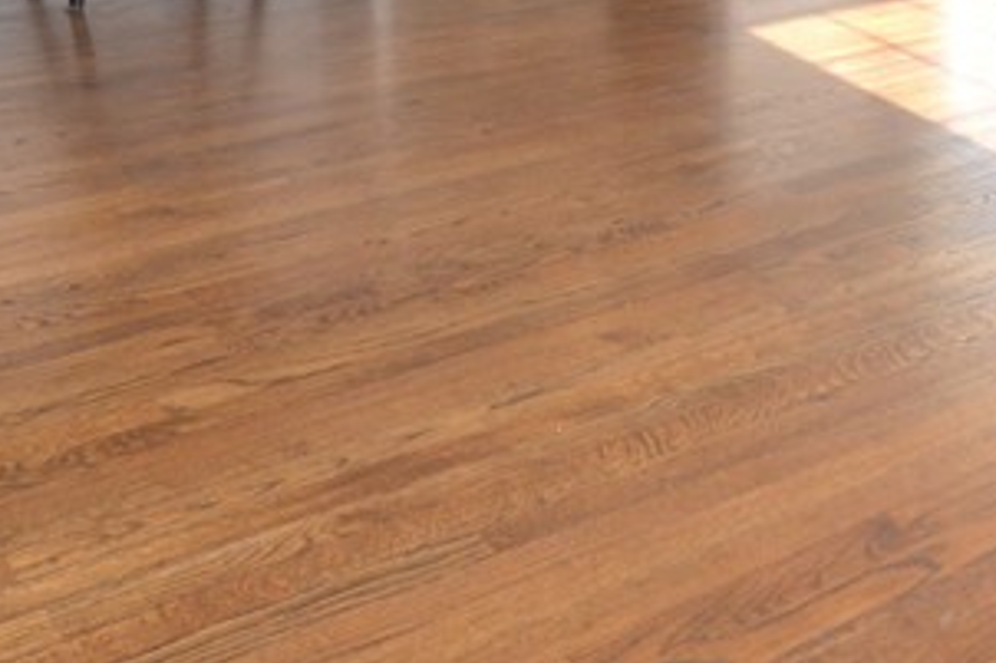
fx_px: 1493
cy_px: -142
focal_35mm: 54
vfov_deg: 22.9
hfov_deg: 35.4
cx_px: 831
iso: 400
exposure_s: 1/100
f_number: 5
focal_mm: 10
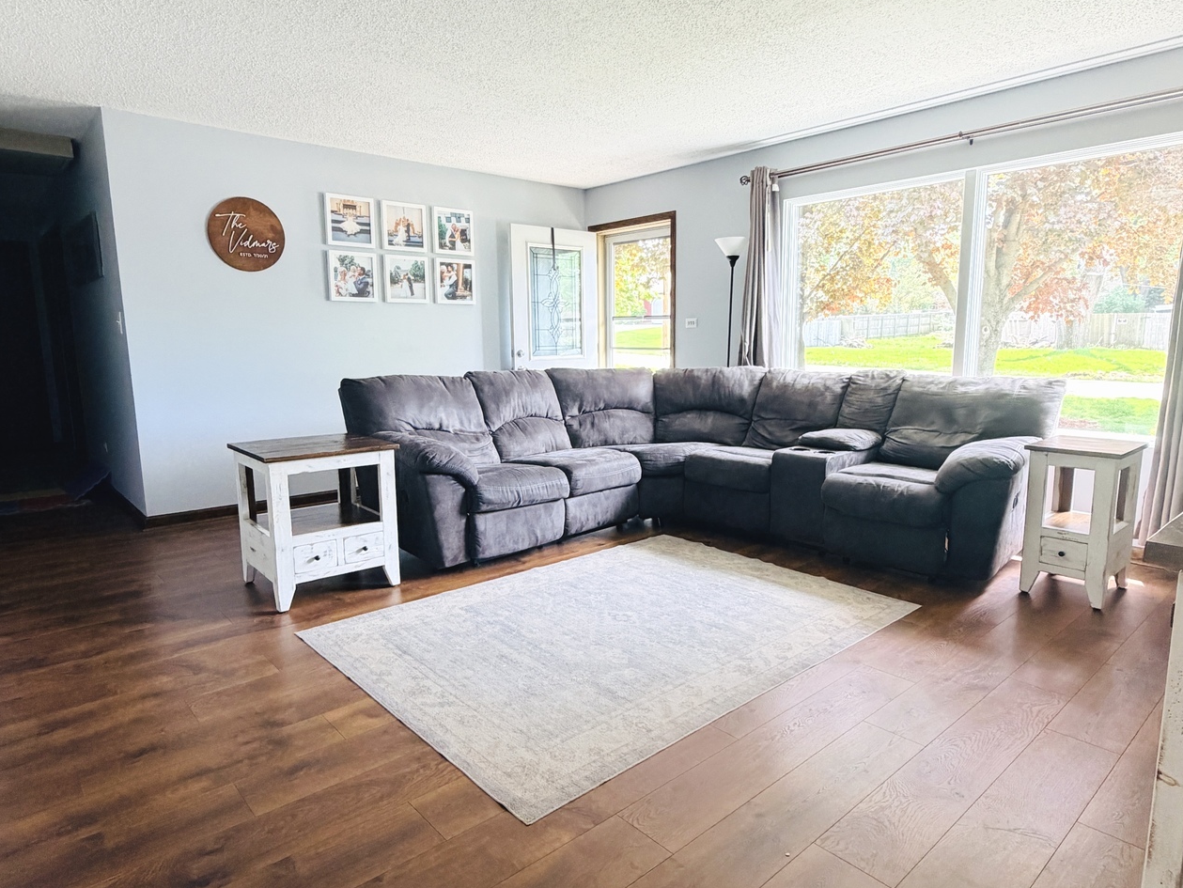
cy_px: 452
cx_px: 599
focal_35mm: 16
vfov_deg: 78.1
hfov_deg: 94.5
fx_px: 547
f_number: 2.2
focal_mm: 2.22
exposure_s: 1/120
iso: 250
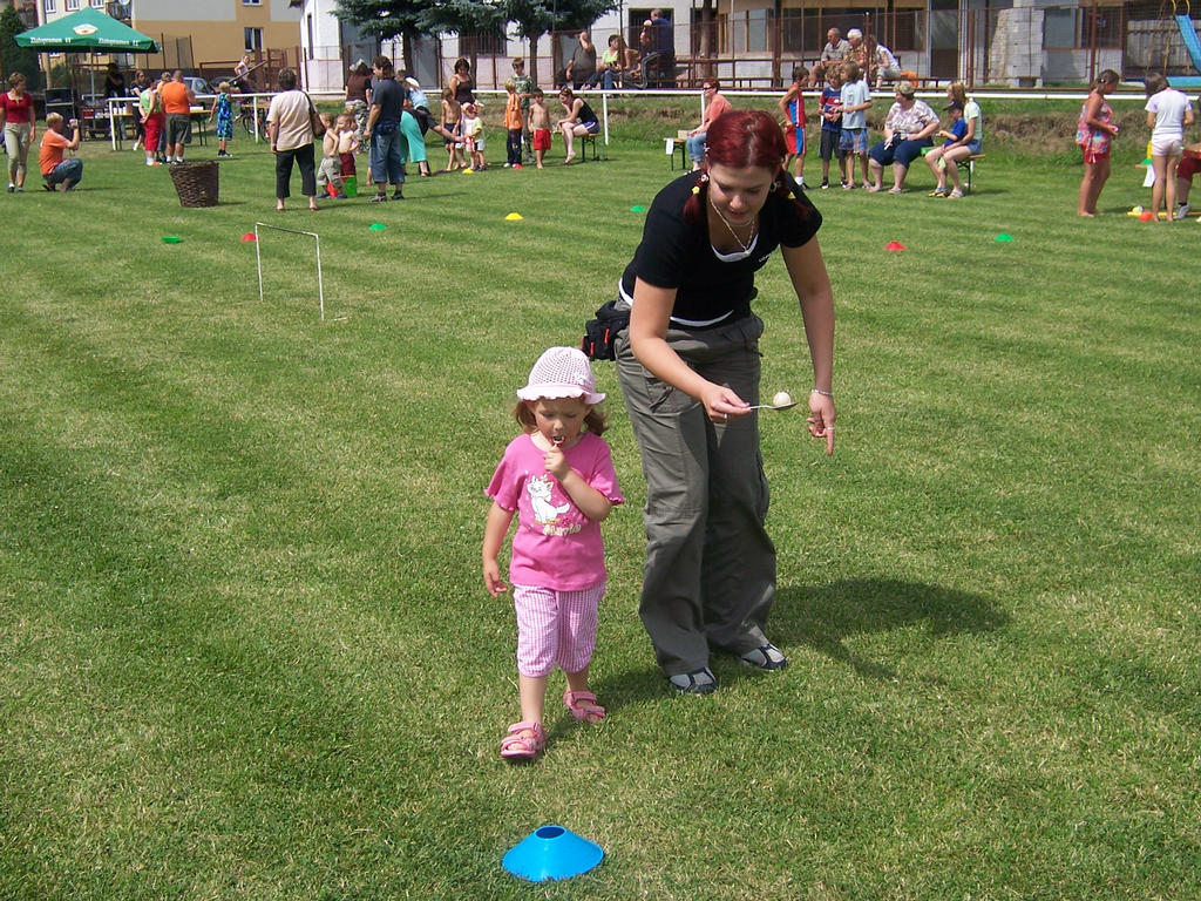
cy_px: 450
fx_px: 1700
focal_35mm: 49
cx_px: 600
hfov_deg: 38.9
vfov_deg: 29.7
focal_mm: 8.2
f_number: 4
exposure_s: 1/1000
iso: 80
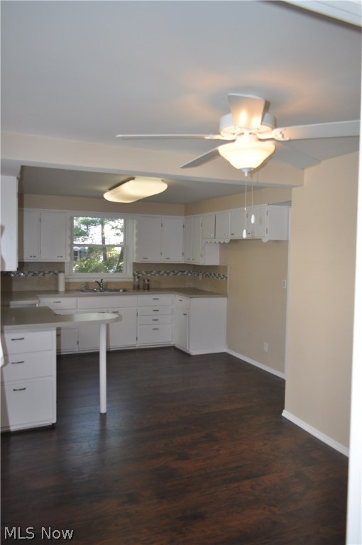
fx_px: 408
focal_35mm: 27
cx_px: 181
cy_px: 272
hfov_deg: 47.8
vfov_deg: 67.4
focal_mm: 18
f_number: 3.5
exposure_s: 1/125
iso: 400
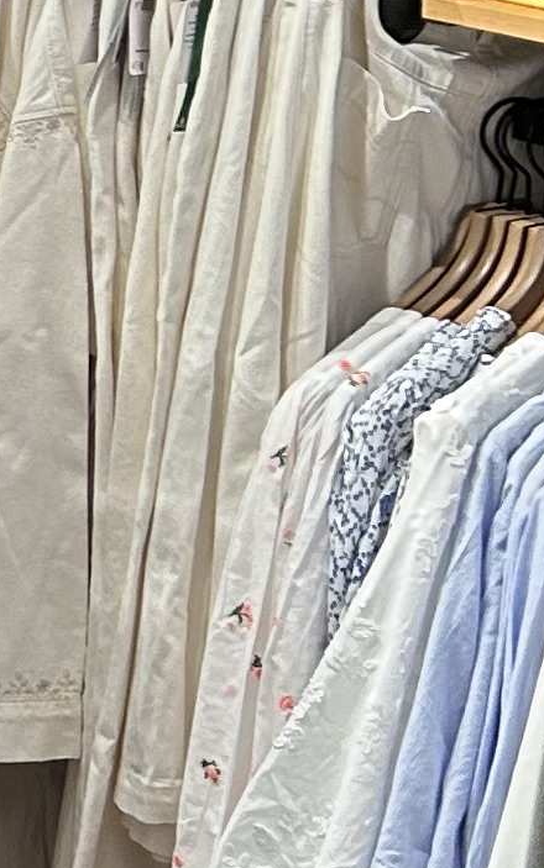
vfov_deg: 12.7
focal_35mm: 158
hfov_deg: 7.1
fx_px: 3744
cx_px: -1261
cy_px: -341
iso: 80
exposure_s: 1/100
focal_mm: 5.7
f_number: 1.5
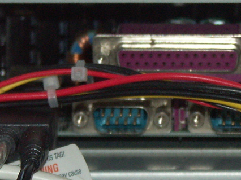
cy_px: 133
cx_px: 225
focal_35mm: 388
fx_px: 2700
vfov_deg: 3.8
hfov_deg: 5.1
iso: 200
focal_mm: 30.75
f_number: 3.2
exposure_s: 1/125
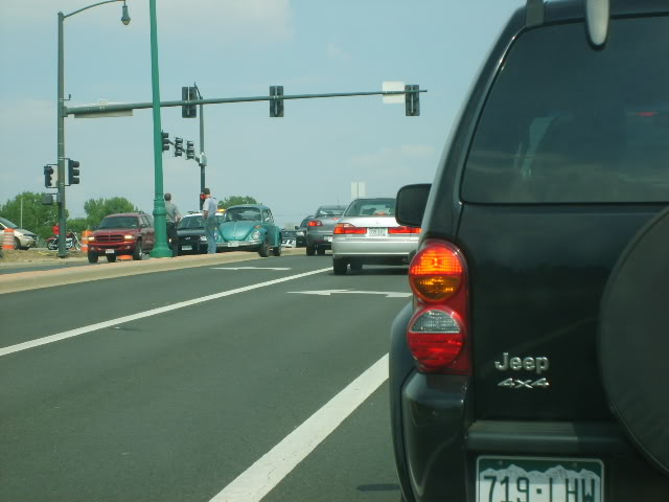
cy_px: 251
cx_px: 334
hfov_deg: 18.7
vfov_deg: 14.1
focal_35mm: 105
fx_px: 2029
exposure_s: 1/350
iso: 50
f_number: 4.9
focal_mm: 17.4
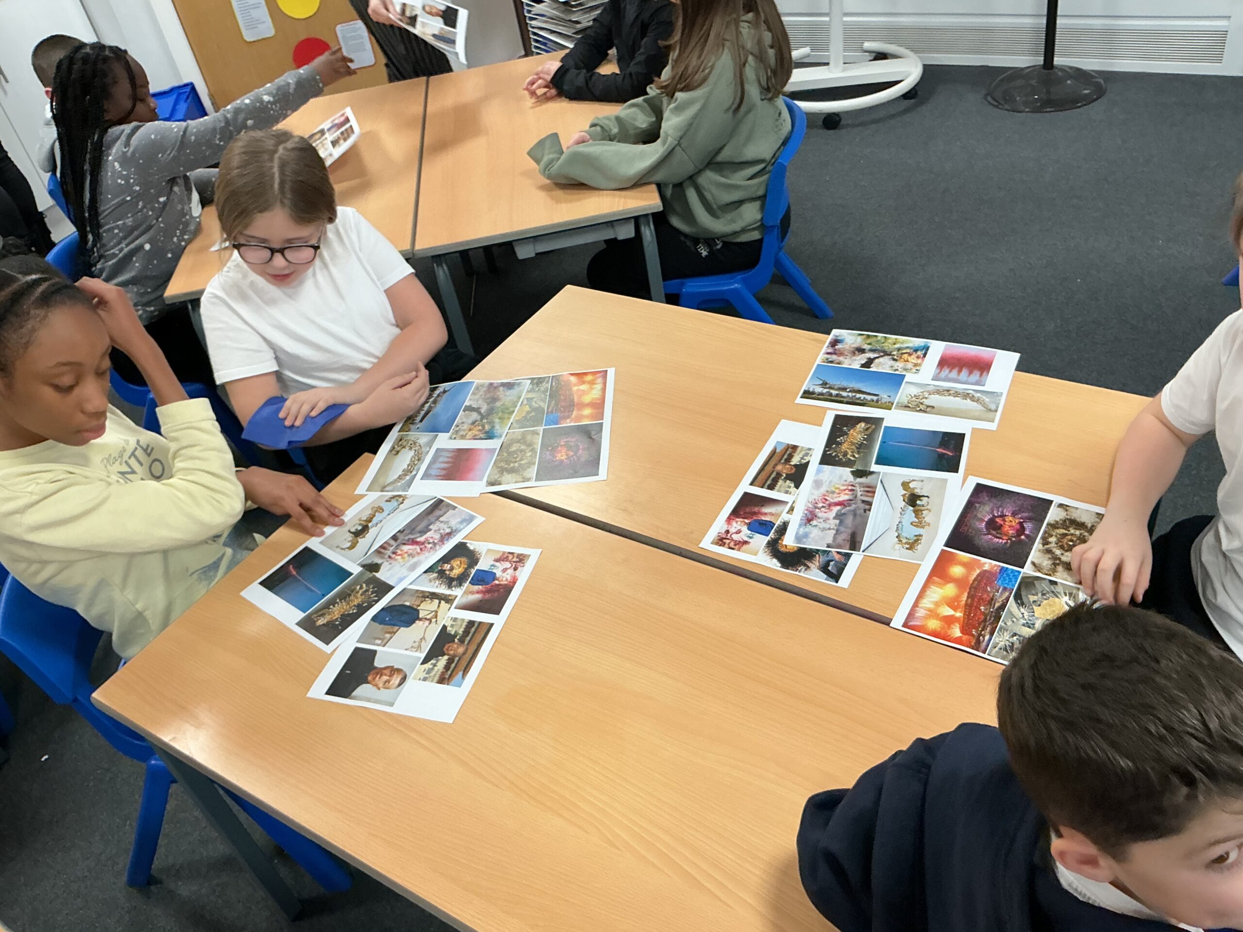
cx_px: 622
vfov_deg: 48.2
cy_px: 466
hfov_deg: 61.7
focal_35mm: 29
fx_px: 1041
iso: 100
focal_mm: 3
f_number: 1.8
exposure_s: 1/60
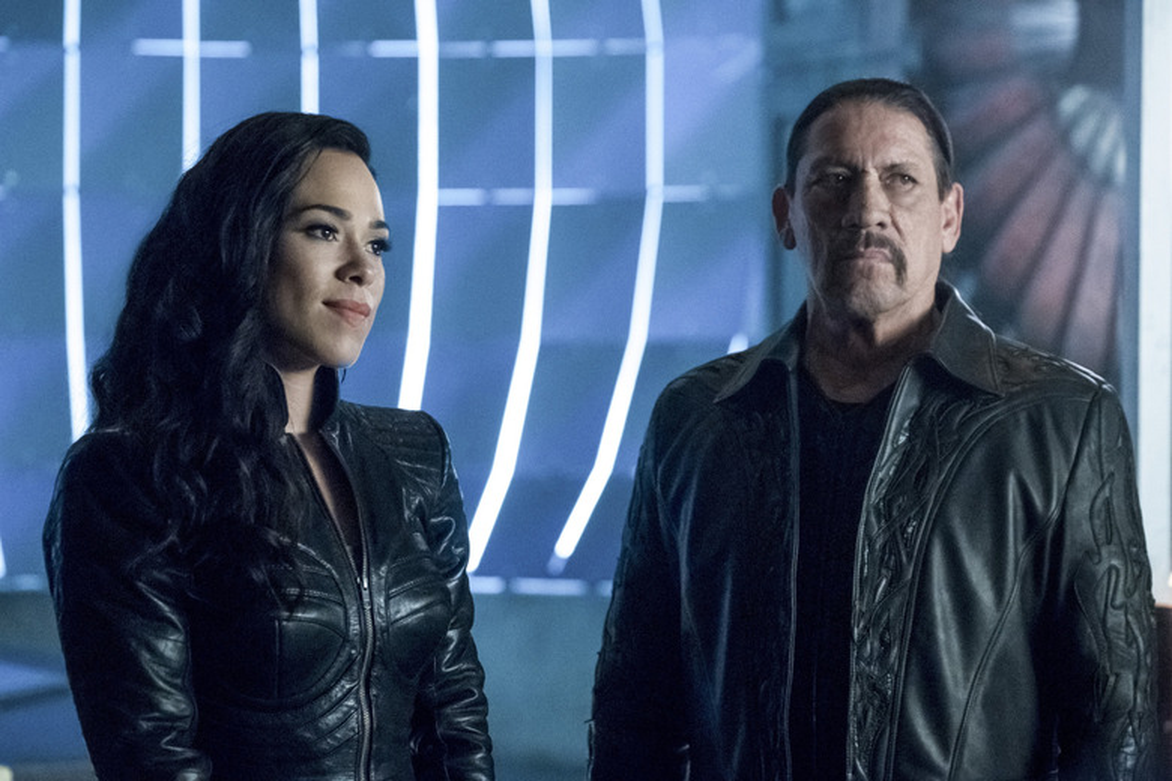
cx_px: 586
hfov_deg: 19.8
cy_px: 390
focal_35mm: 103
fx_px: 3353
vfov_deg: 13.3
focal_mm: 68.7
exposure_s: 1/100
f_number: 3.2
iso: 8000
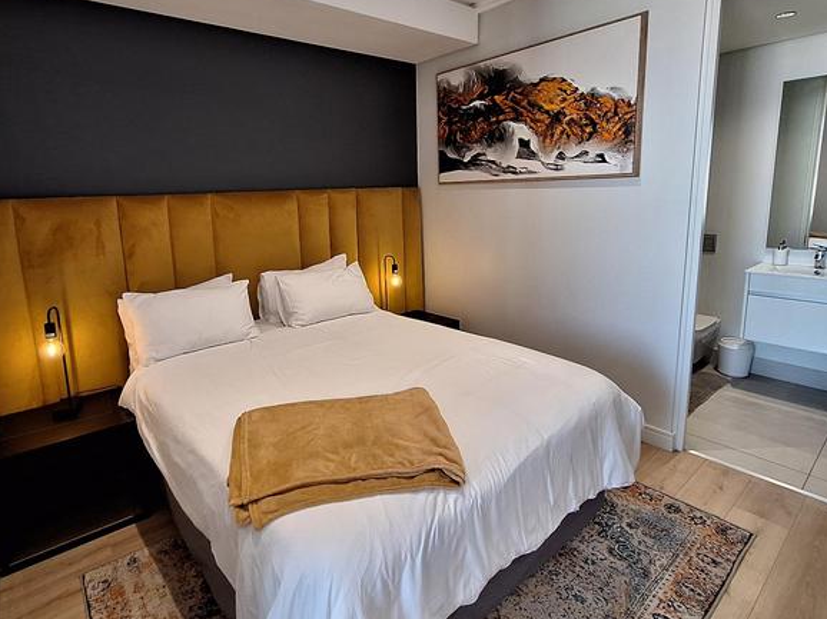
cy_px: 270
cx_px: 355
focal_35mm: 18
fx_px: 430
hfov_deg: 87.2
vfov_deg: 71.3
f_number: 2.2
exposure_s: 1/50
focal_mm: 1.74
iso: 160
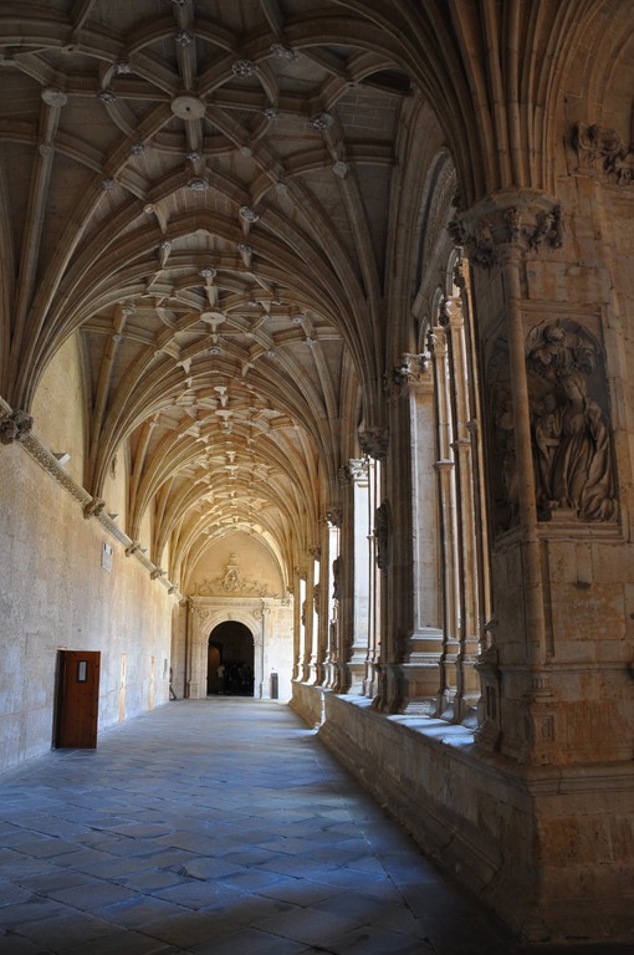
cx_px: 317
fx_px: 795
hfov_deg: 43.5
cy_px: 478
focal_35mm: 30
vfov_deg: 62.0
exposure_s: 1/30
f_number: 3.5
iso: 400
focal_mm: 20
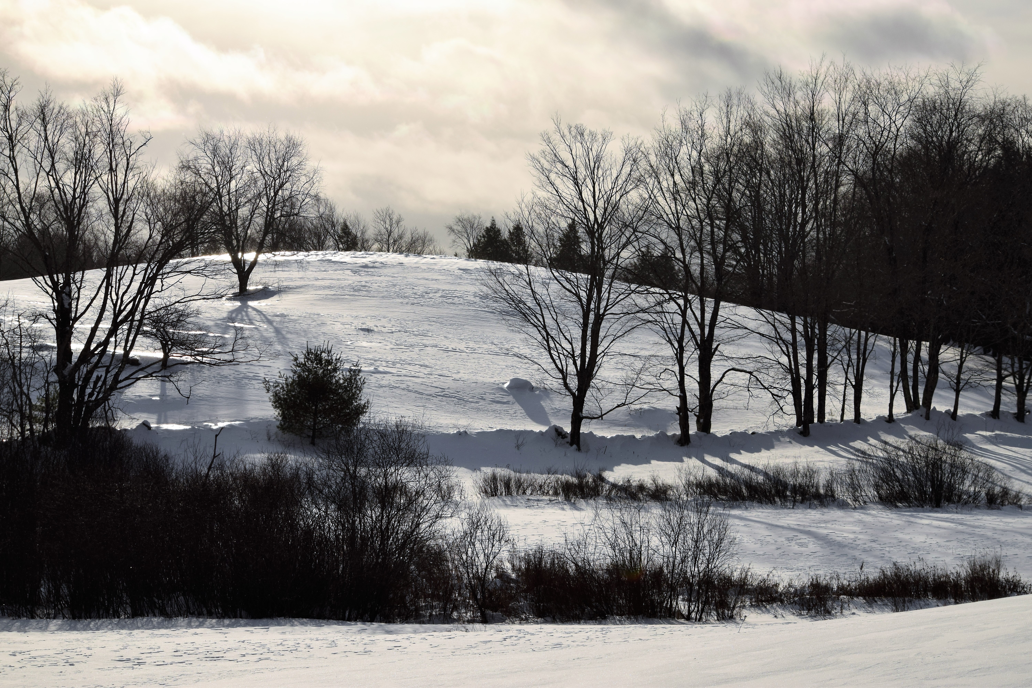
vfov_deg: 16.6
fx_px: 2365
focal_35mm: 82
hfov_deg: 24.6
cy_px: 344
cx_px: 516
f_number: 9
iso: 200
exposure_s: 1/2500
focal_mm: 55
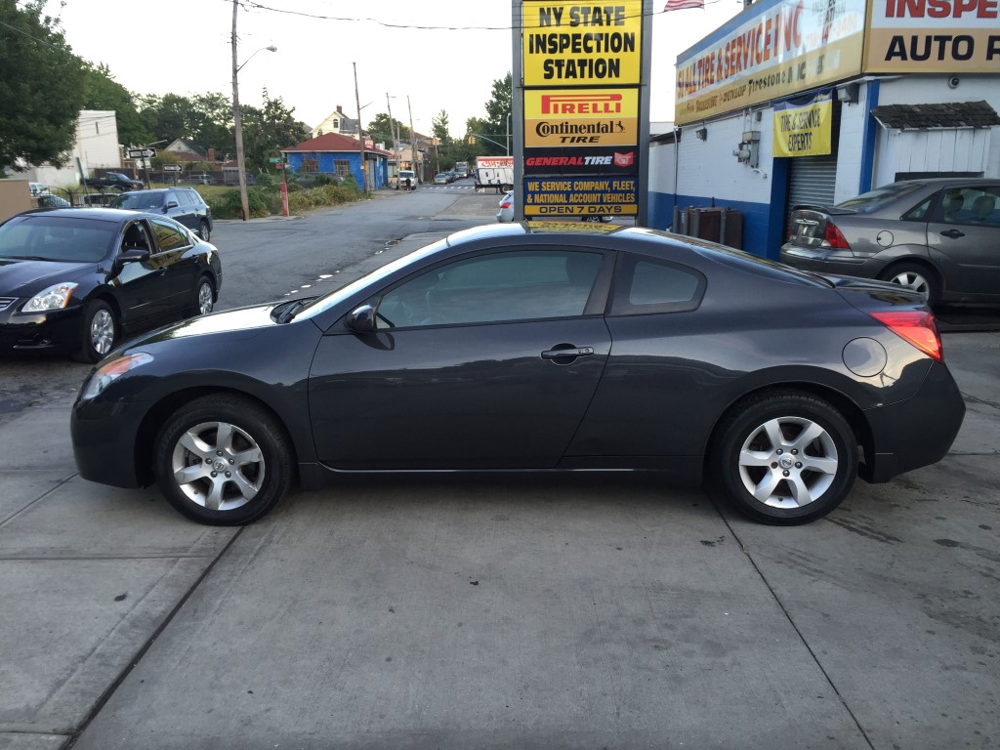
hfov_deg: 61.7
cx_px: 500
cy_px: 375
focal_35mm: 29
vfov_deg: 48.2
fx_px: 838
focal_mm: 4.15
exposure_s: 1/120
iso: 32
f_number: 2.2
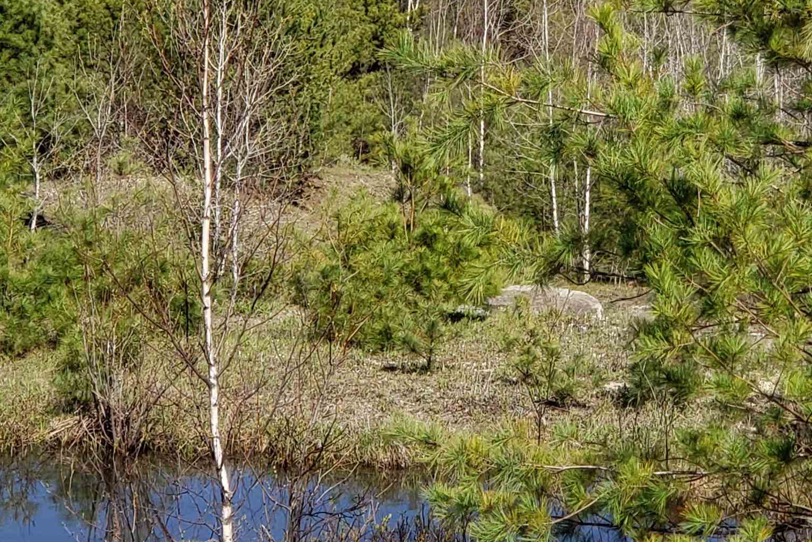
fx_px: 2458
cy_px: 28
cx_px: 532
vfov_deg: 12.4
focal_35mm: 109
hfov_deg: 18.7
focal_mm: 6
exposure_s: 1/679
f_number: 2.4
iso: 32
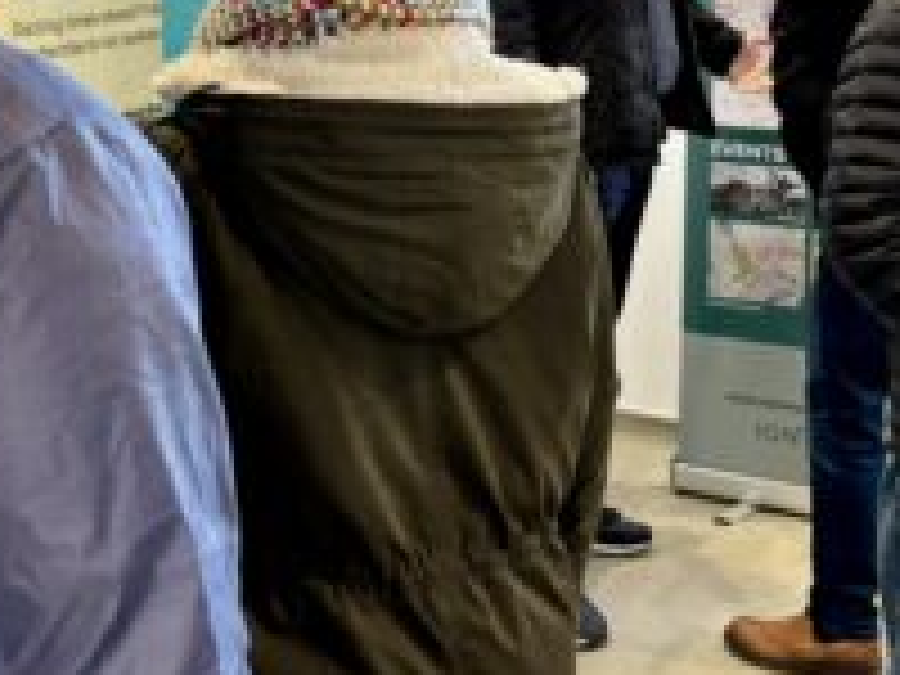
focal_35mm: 78
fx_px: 2028
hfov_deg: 25.0
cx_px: 562
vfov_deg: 18.2
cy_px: -58
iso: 80
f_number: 1.6
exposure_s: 1/97
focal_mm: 5.96
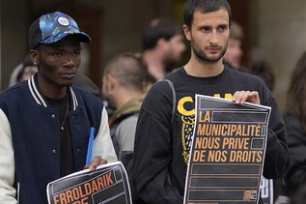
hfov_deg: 6.6
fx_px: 2625
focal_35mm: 309
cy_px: 196
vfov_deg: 4.4
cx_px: 344
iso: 200
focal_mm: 135
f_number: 1.8
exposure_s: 1/1000
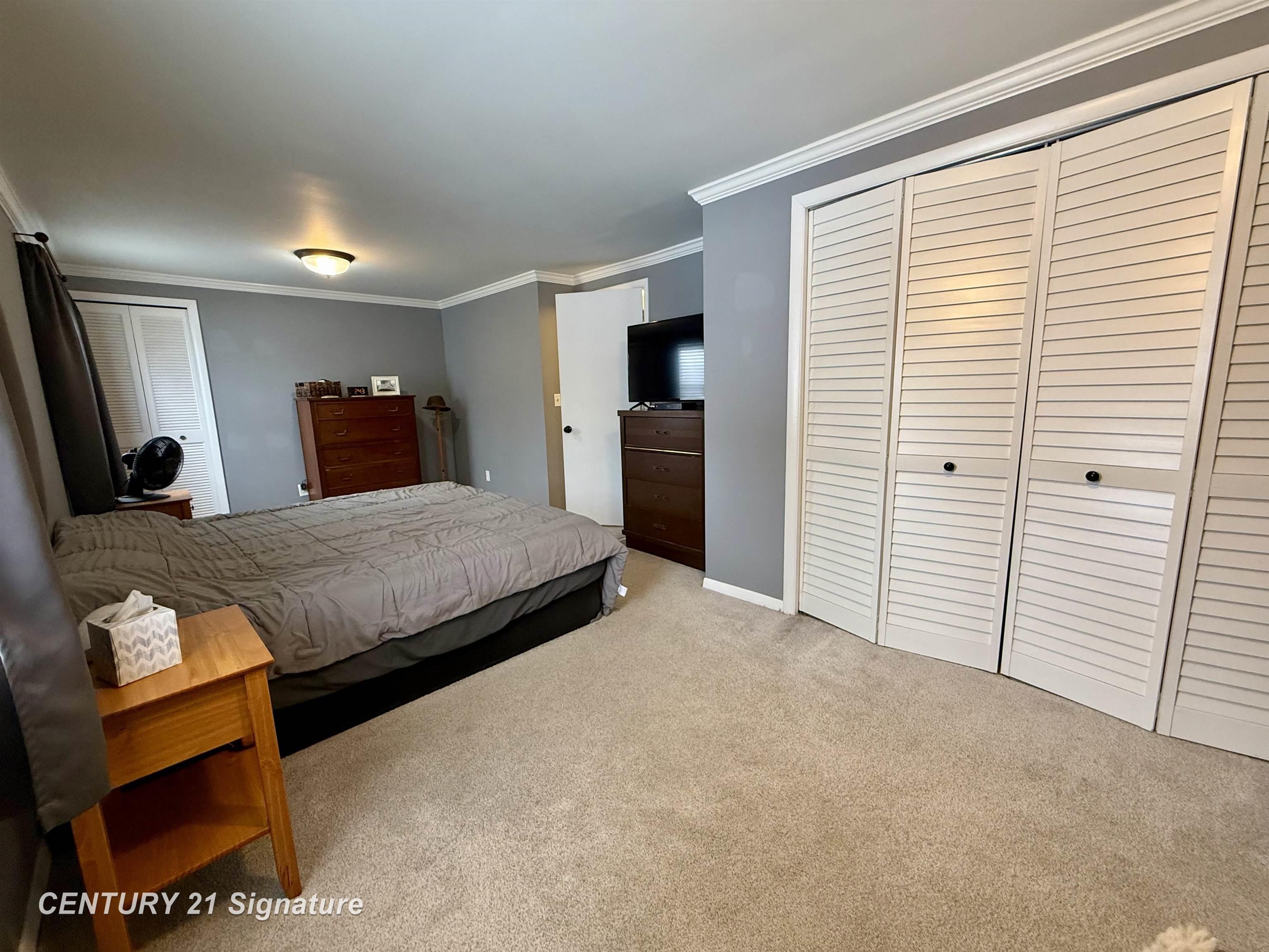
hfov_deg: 102.1
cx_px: 634
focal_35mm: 14
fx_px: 513
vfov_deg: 85.7
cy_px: 476
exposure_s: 1/60
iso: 250
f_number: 2.2
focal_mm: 2.22
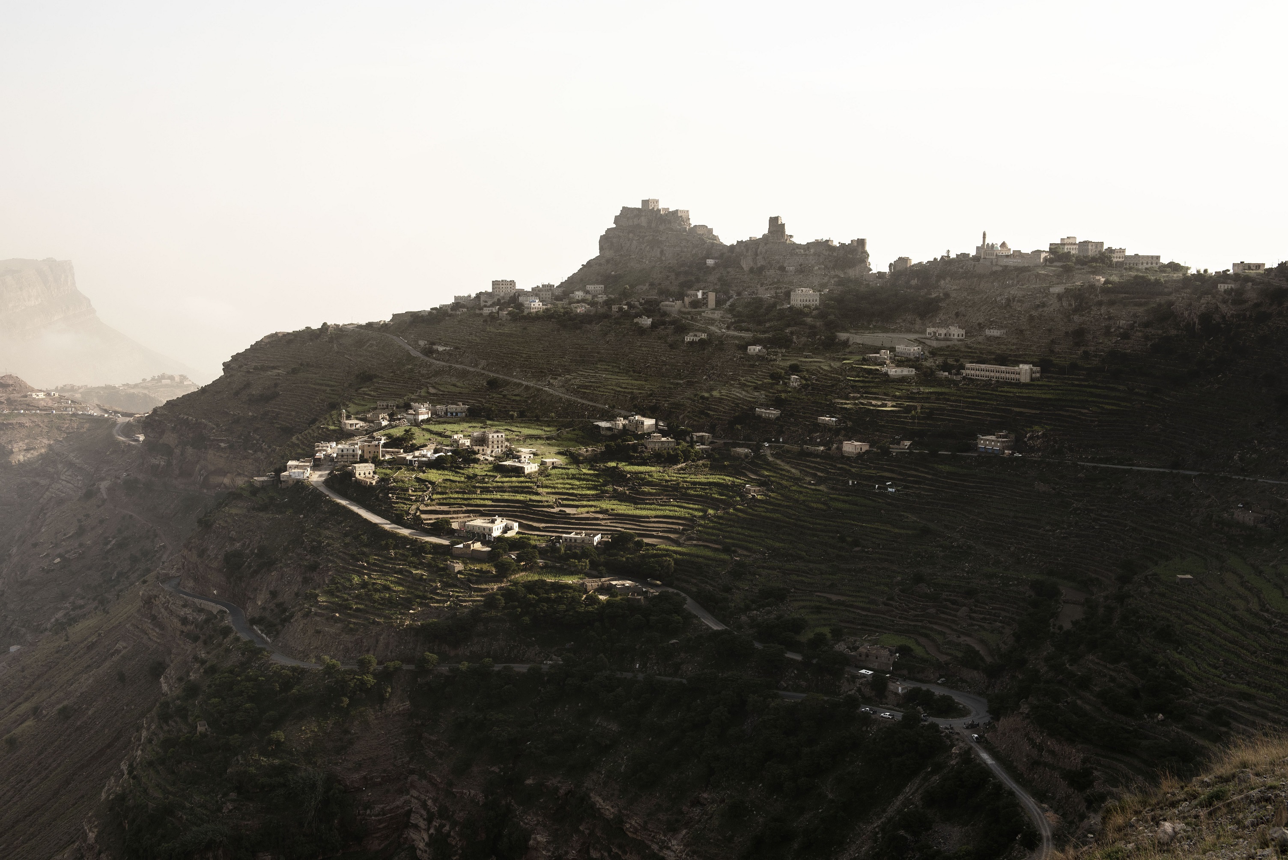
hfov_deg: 50.7
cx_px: 644
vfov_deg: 35.1
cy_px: 430
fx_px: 1360
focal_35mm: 38
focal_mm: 38
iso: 200
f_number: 7.1
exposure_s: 1/500
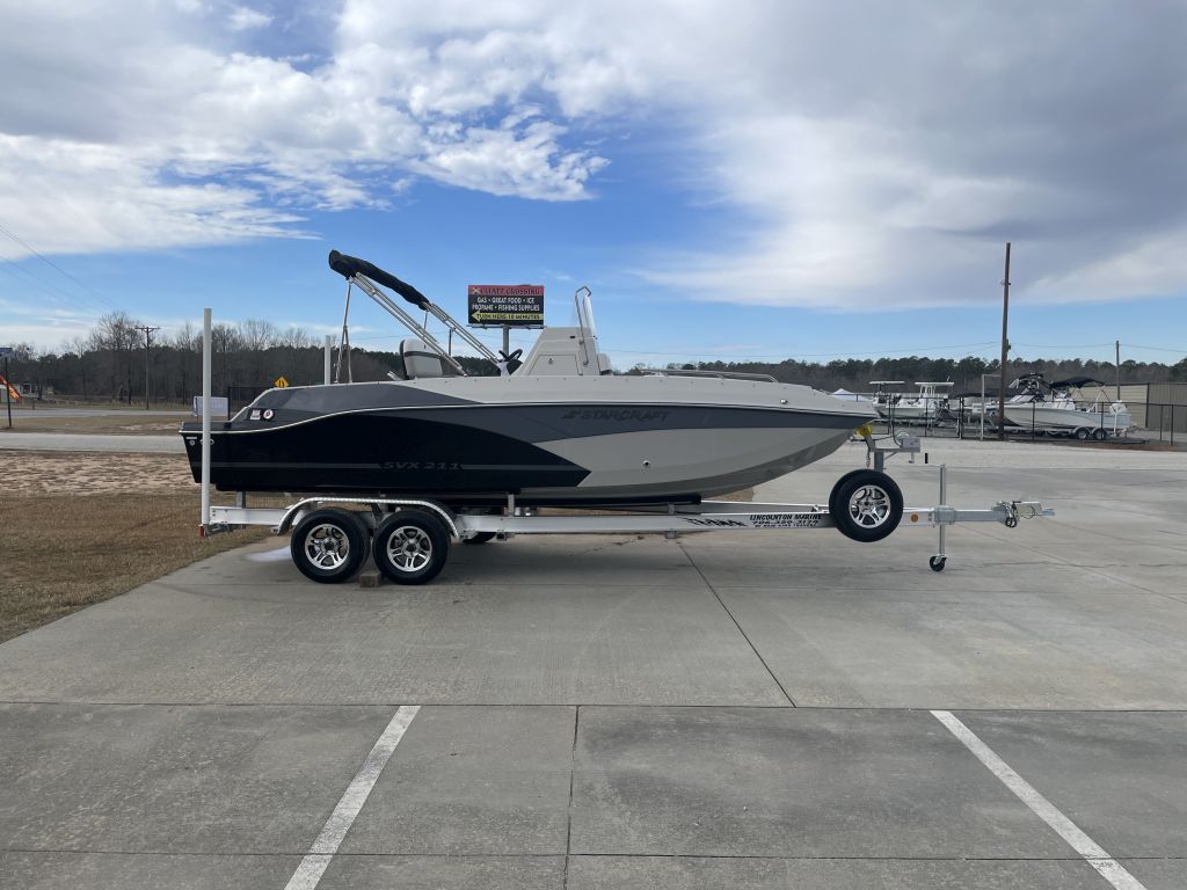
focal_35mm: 26
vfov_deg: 53.1
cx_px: 594
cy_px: 445
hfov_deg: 67.3
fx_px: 892
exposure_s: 1/3401
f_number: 1.6
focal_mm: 4.2
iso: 32
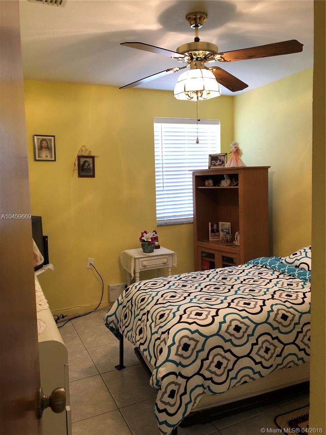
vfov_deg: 63.4
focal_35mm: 28
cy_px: 218
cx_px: 163
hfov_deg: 49.7
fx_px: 352
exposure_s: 1/15
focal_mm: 3.99
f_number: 1.8
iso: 50
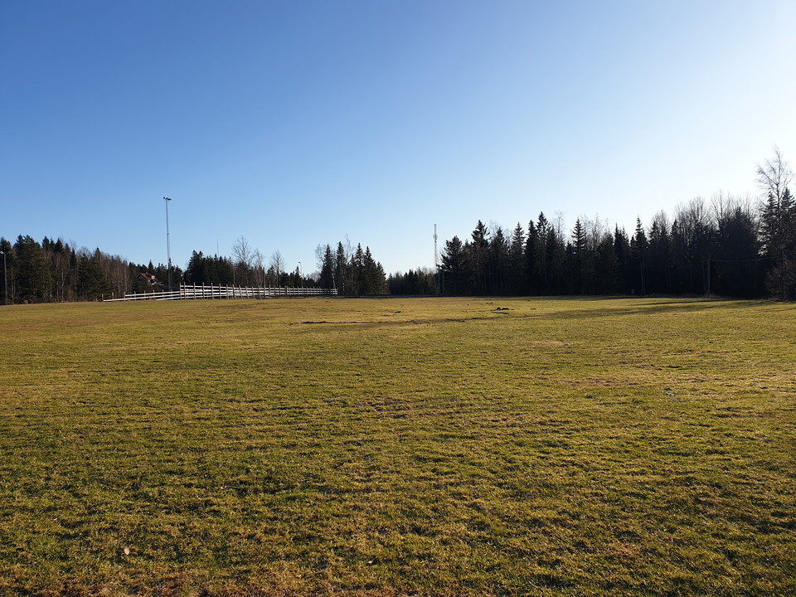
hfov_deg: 67.3
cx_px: 398
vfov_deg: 53.1
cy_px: 298
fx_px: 598
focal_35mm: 26
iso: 50
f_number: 2.4
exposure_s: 1/1374
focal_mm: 4.3
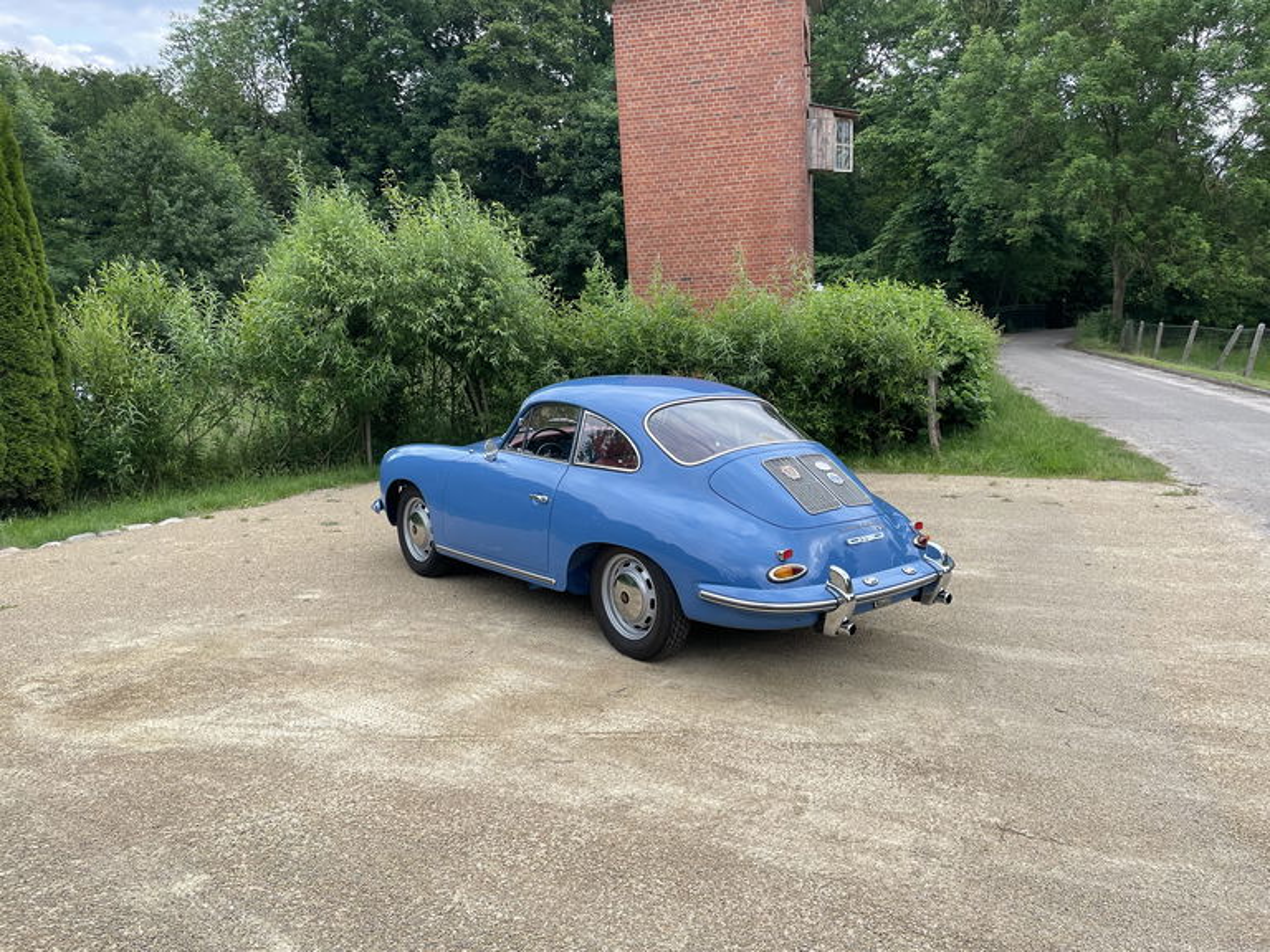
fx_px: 954
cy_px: 476
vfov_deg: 53.1
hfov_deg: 67.3
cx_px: 635
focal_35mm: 26
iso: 32
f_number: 1.6
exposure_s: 1/686
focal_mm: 4.2
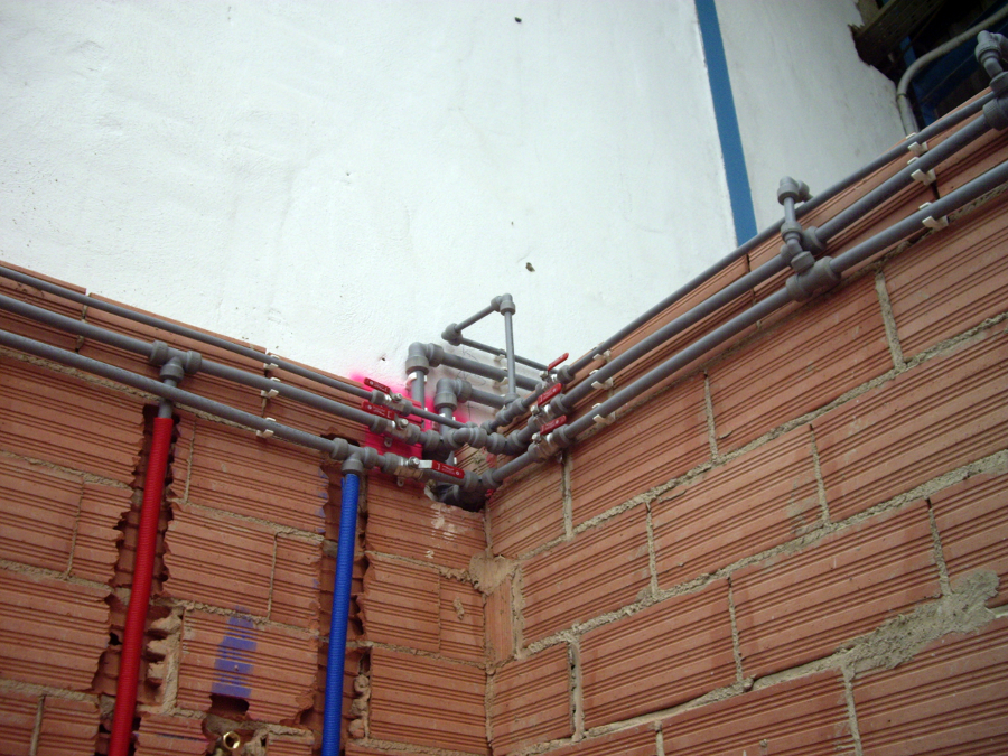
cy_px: 378
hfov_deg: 49.0
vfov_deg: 37.7
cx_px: 504
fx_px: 1107
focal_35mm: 38
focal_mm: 7.9
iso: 200
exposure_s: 1/80
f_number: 2.8
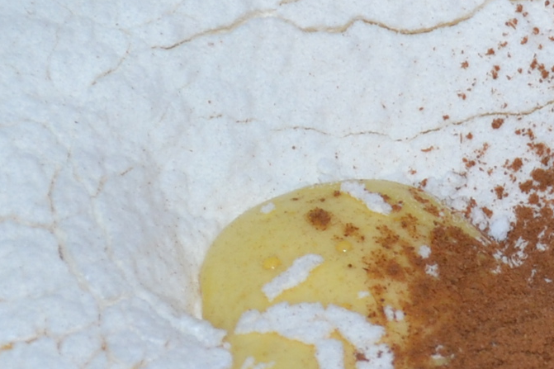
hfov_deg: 6.6
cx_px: 916
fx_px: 4754
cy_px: 373
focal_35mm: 309
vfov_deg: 4.4
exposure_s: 1/60
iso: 400
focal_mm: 40
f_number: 4.5
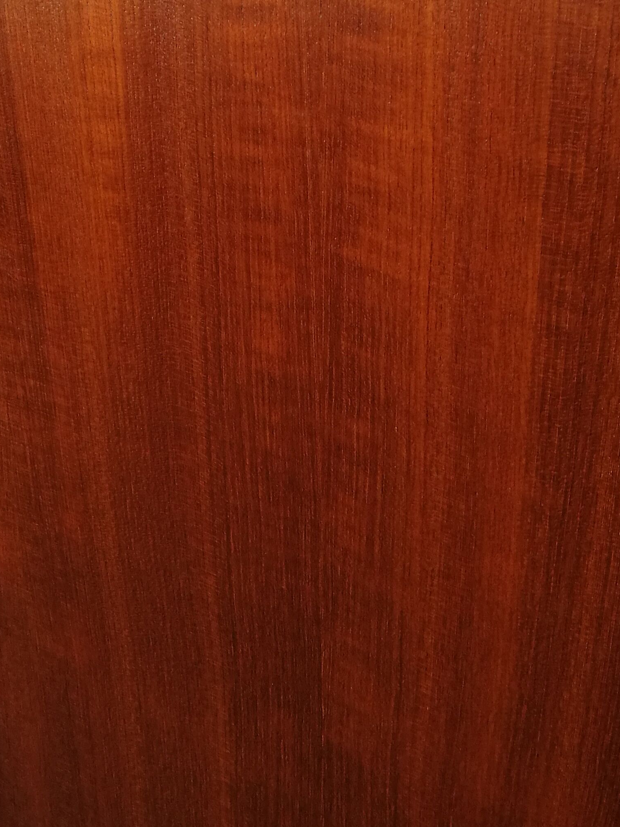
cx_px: 311
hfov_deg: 27.5
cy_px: 203
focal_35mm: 53
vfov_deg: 35.3
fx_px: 1266
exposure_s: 1/50
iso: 100
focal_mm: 4.5
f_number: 2.2
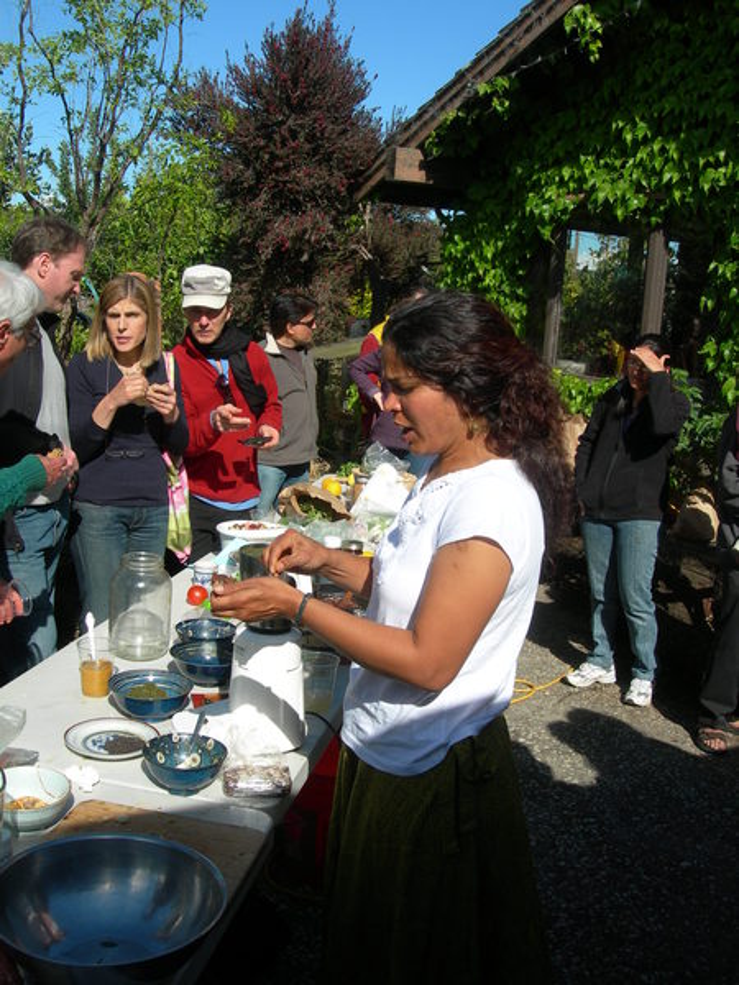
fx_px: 1082
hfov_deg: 37.7
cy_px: 492
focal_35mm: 38
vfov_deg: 49.0
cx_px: 370
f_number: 4.8
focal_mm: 7.8
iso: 50
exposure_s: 1/633
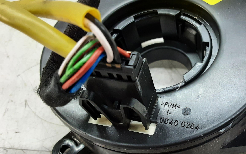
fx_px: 268
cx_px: 165
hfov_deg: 48.4
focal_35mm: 40
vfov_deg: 31.8
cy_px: 99
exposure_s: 1/50
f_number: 1.9
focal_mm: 2.91
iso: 200
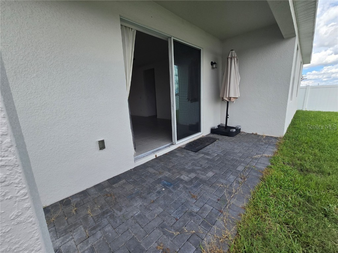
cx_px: 169
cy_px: 126
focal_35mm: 13
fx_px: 127
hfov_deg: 106.2
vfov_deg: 89.9
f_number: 2.2
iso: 50
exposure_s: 1/1195
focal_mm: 2.2
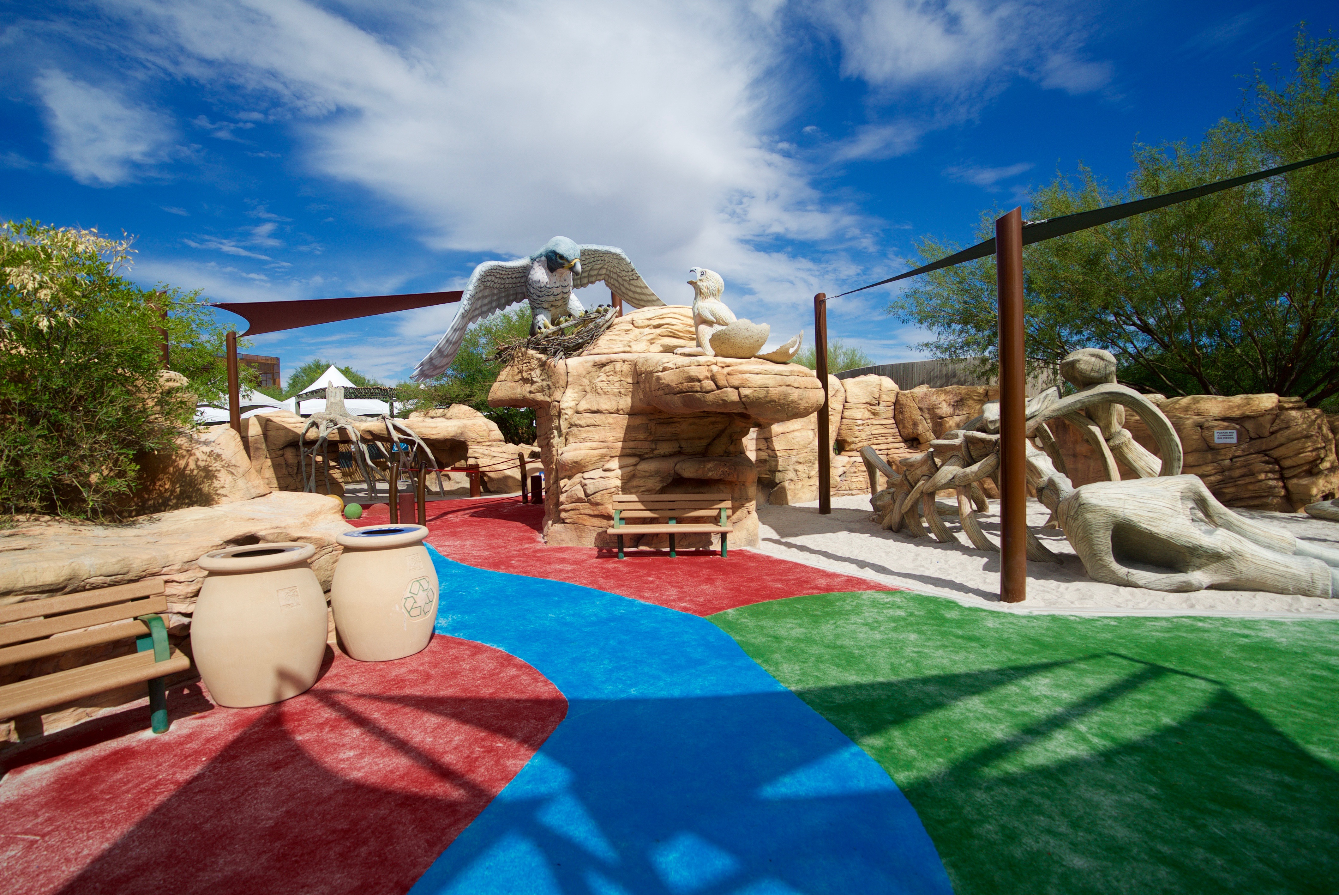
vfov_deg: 73.8
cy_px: 448
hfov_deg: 96.7
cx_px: 670
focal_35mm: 16
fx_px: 595
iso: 100
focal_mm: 16
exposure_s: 1/1250
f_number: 5
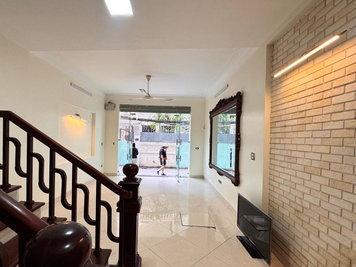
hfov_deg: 90.5
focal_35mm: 17
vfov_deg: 74.7
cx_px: 153
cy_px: 140
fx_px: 175
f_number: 2.2
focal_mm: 2.22
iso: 125
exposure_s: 1/99
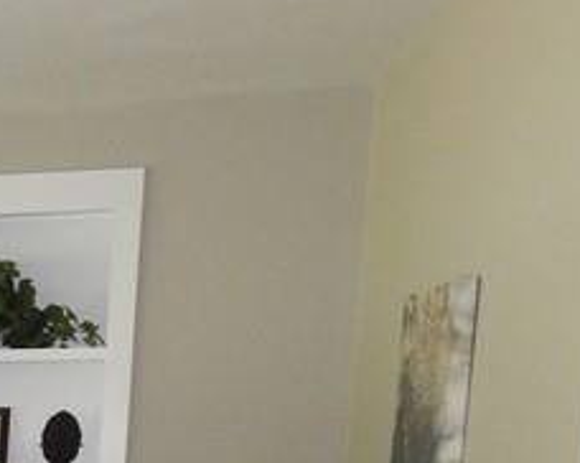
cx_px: -669
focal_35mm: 101
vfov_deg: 14.2
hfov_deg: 14.7
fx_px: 1732
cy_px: 710
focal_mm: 4
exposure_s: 1/30
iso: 200
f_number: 3
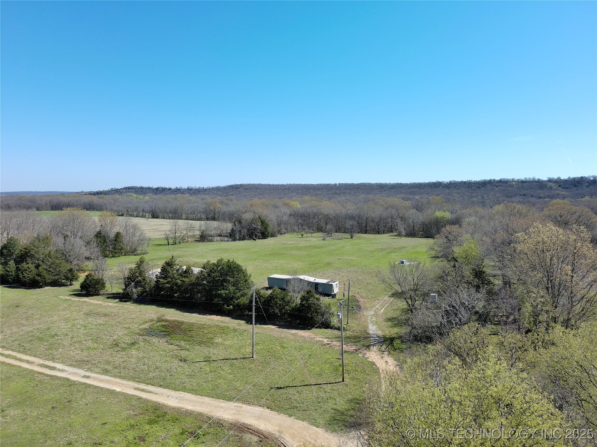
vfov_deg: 58.9
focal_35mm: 23
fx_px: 397
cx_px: 298
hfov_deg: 73.9
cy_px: 224
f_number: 1.9
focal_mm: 6.67
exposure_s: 1/2959
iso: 108
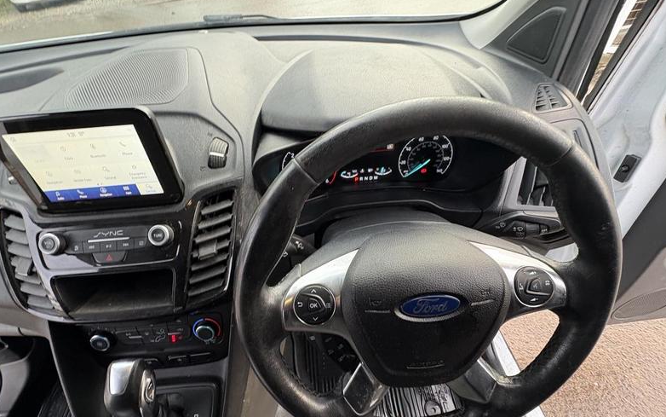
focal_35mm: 17
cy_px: 240
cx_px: 322
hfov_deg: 94.3
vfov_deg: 67.6
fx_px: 309
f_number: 2.2
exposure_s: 1/71
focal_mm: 2.22
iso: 200
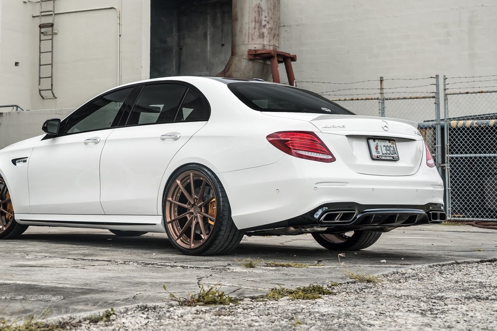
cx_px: 168
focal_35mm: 70
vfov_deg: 19.3
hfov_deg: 28.7
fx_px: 966
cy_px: 89
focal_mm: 47
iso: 160
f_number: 5
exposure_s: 1/200
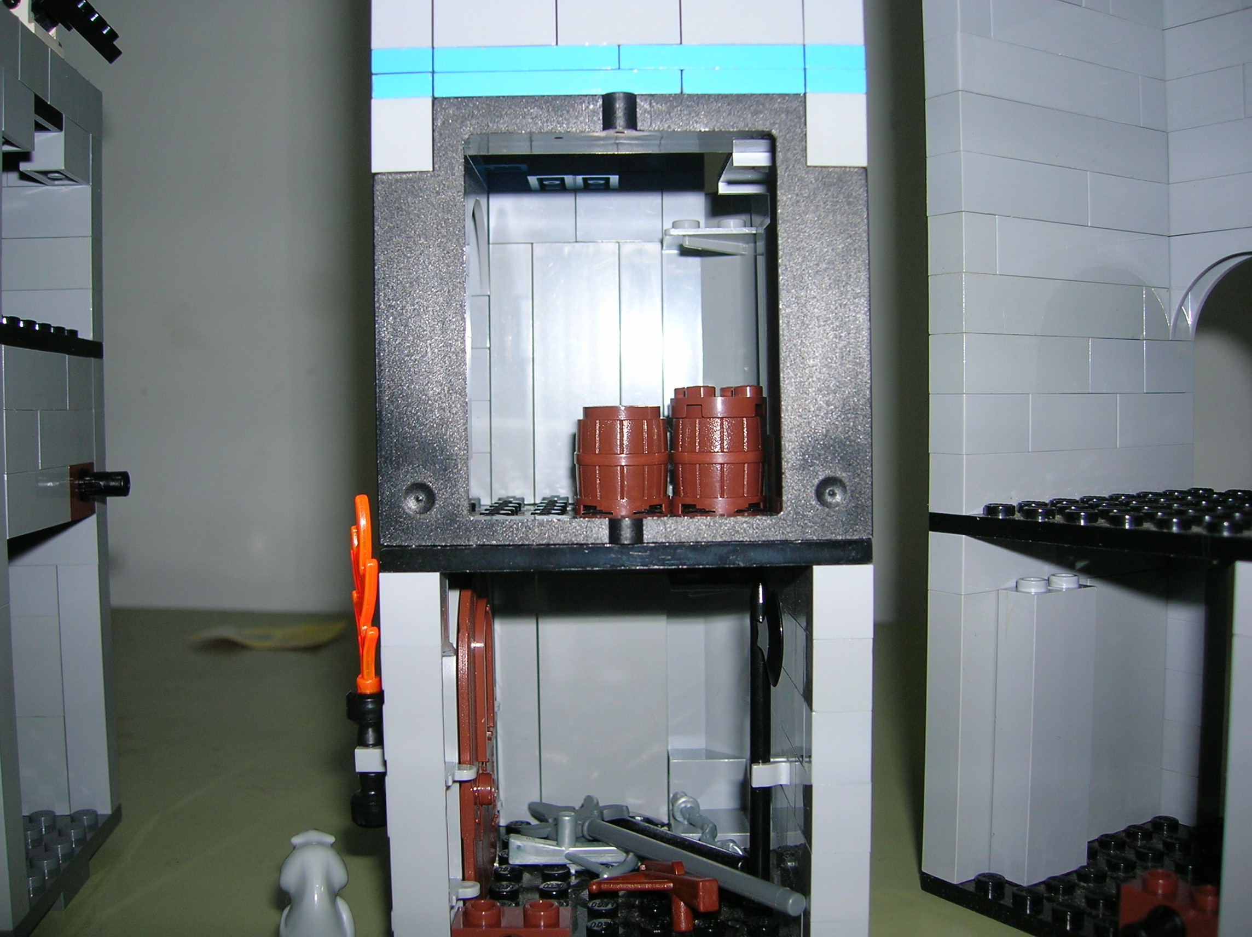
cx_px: 626
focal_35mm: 34
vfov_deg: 41.7
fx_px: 1229
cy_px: 468
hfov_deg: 54.0
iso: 50
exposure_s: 1/60.1
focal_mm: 5.7
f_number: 2.9
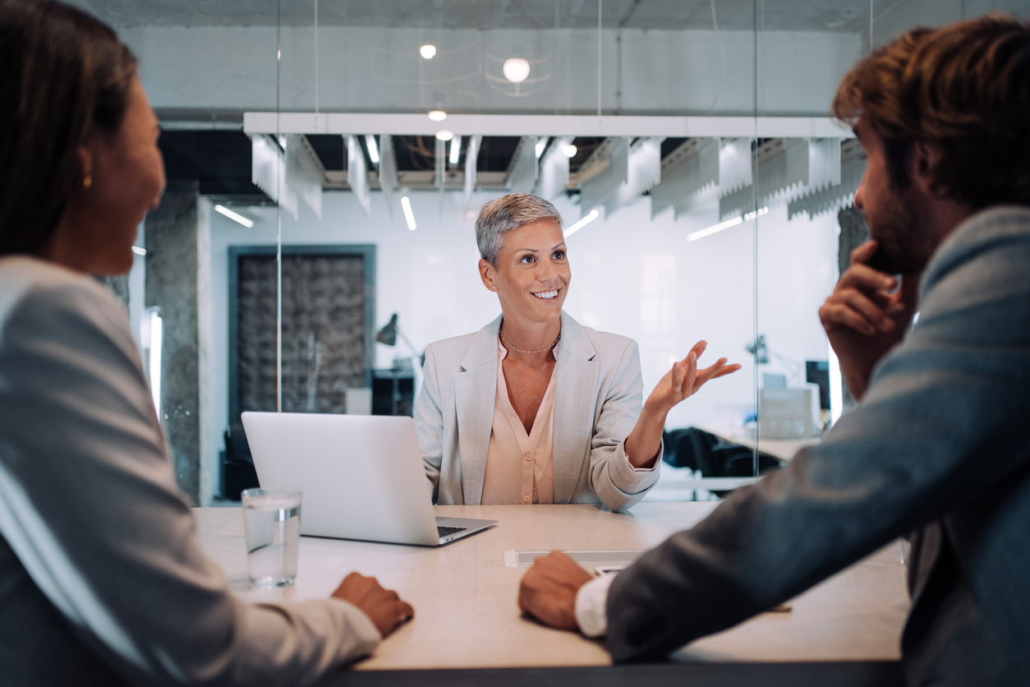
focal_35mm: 35
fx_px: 1001
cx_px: 515
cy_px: 344
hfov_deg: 54.4
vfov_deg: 37.9
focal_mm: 35
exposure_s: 1/200
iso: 400
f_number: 2
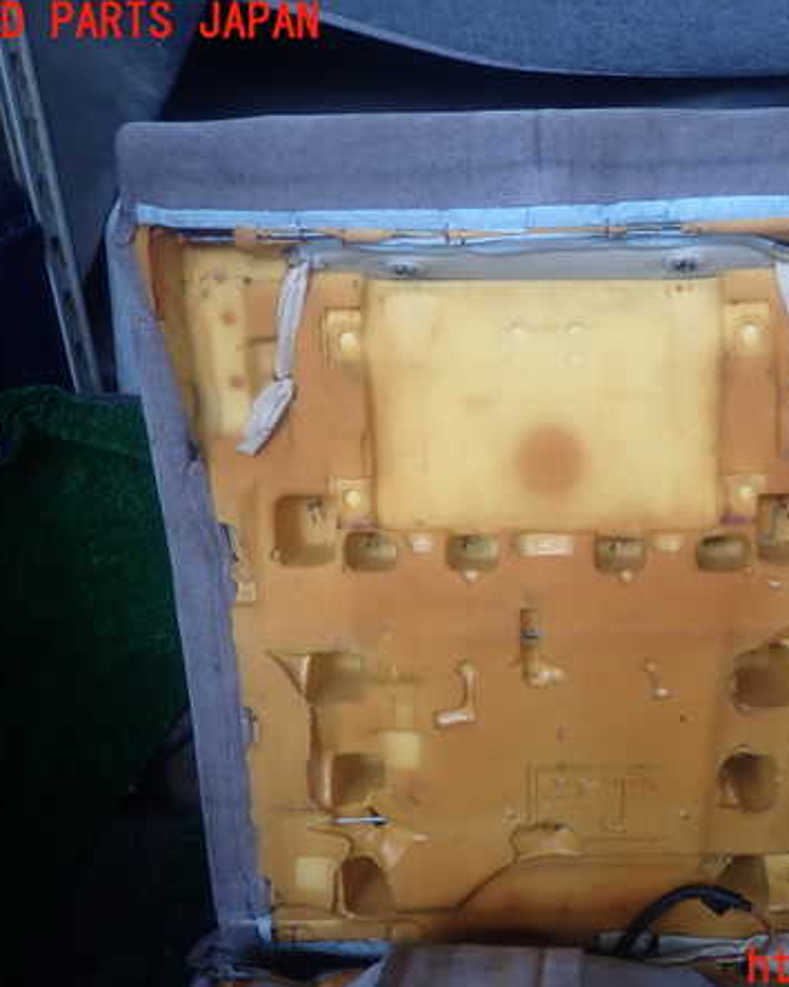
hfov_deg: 43.3
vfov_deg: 54.2
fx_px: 964
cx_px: 582
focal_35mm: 33
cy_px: 496
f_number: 2
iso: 100
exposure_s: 1/100
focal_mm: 4.5
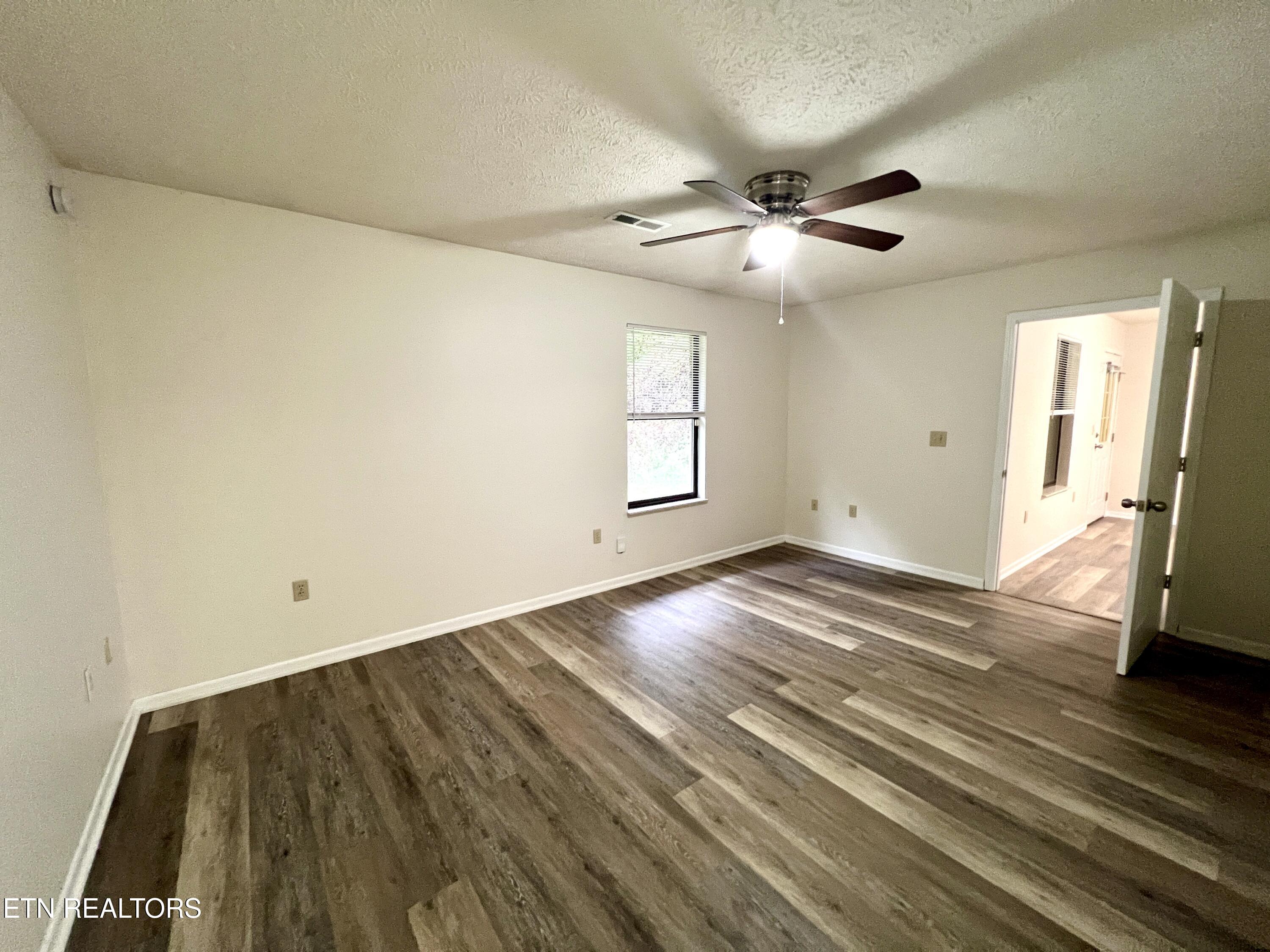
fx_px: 477
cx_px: 635
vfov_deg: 89.9
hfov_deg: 106.2
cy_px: 476
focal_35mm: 13
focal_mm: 1.57
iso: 400
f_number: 1.8
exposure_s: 1/60
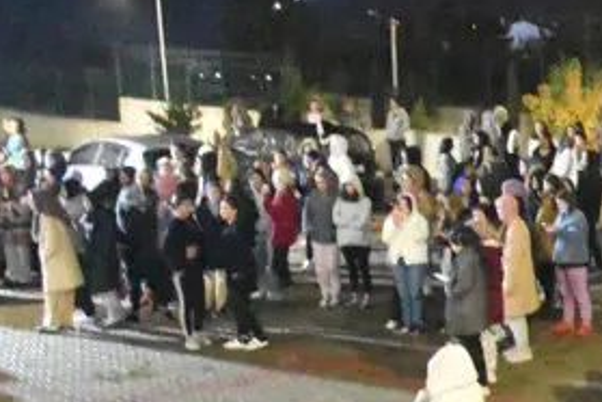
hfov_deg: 17.6
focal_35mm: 104
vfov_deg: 13.1
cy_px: 346
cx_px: 911
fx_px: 1739
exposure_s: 1/20
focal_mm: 22
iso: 25600
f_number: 3.5
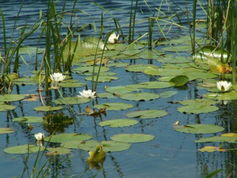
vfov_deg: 3.5
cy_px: 89
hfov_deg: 4.7
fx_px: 2876
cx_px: 118
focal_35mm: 420
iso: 50
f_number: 7.1
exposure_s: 1/200
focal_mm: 69.45
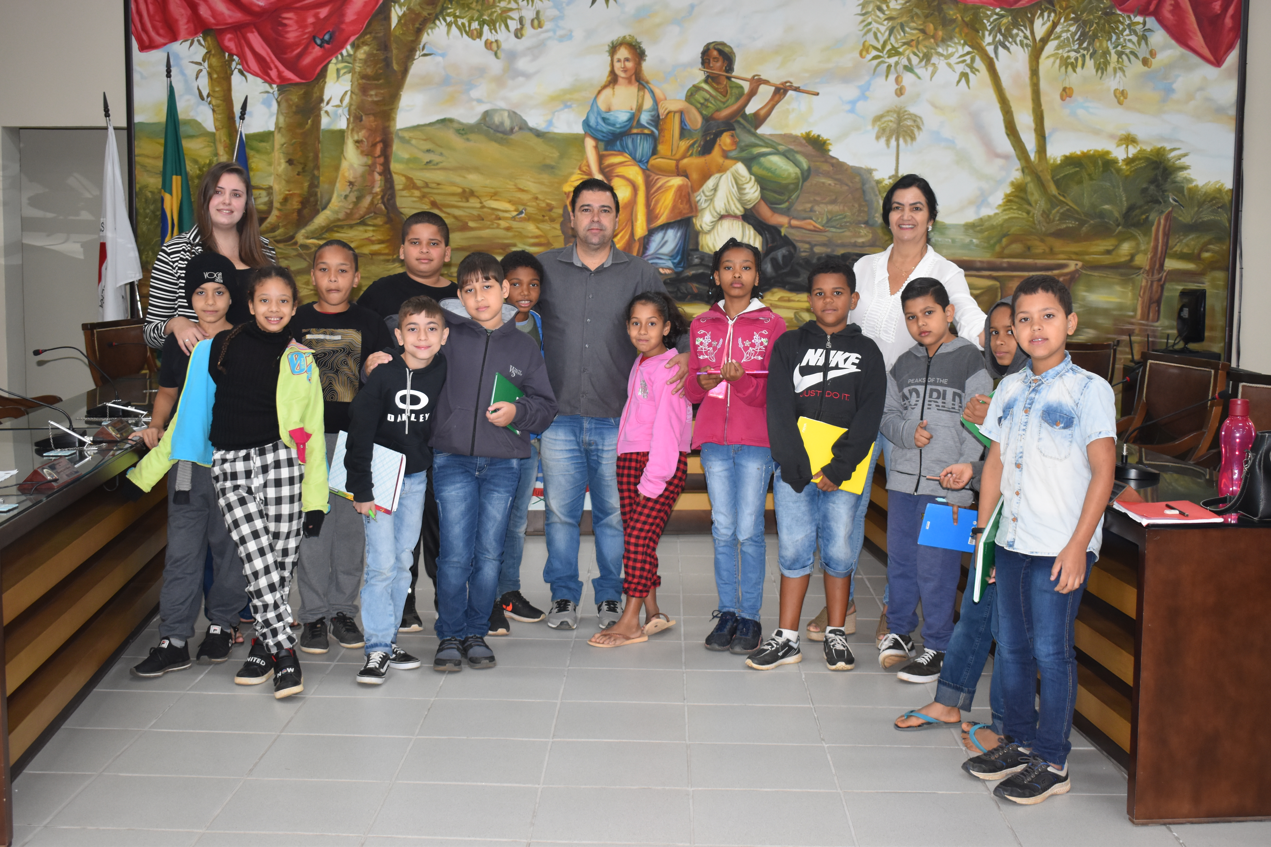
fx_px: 1589
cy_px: 424
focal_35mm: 45
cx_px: 636
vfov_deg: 29.9
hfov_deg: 43.6
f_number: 4.2
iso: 800
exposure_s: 1/80
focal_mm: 30
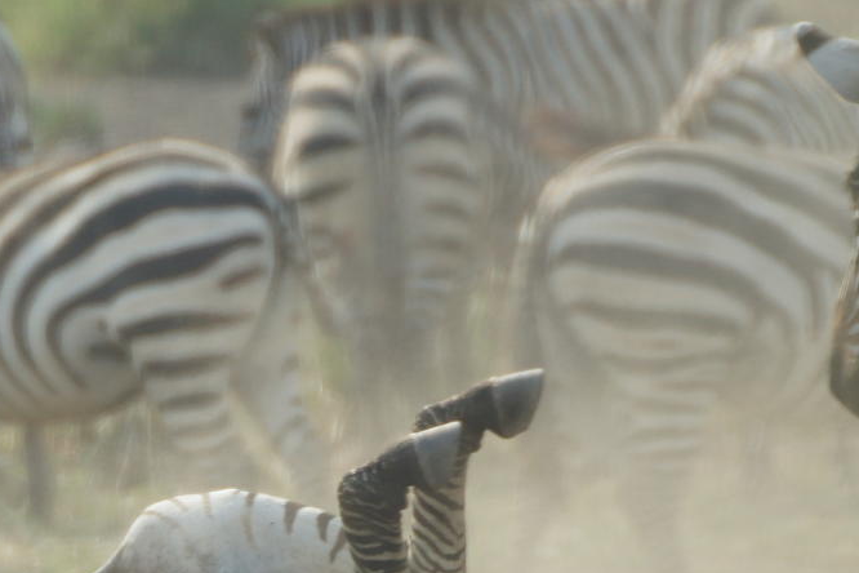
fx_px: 32234
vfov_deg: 1.0
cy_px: 776
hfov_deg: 1.5
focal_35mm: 1351
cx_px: -266
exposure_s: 1/500
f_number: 5.6
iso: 200
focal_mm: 300
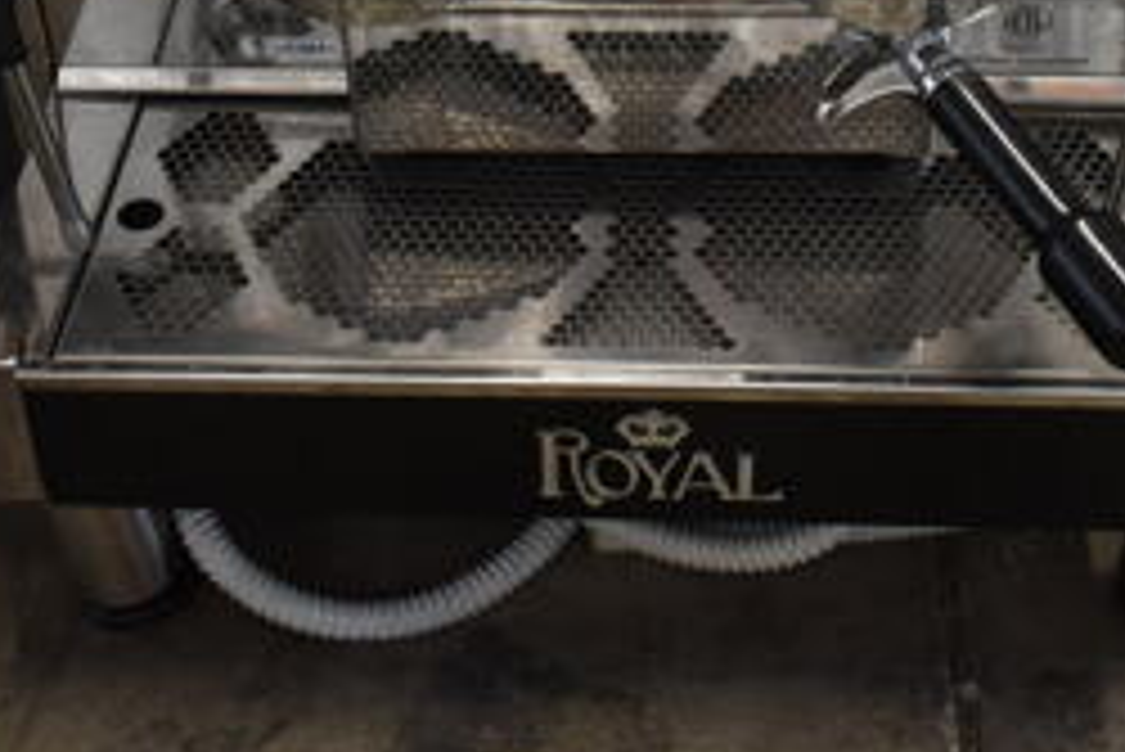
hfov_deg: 30.4
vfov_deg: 19.4
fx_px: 2064
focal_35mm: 66
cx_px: 662
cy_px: -158
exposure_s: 1/30
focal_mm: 18
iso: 560
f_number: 3.5
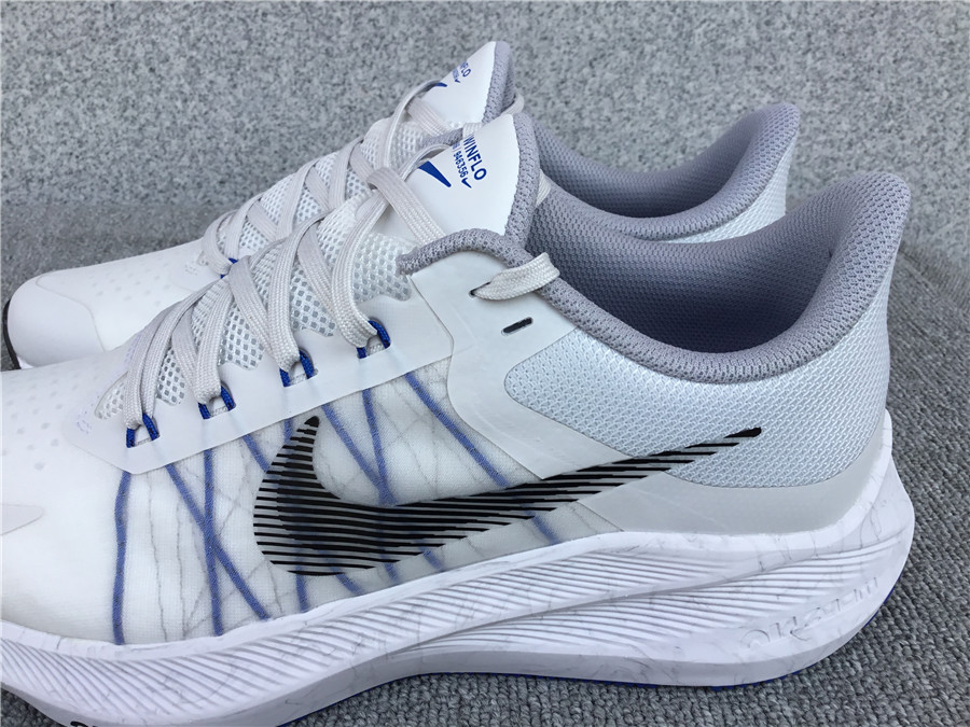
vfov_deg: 45.4
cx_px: 485
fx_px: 869
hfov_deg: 58.4
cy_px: 364
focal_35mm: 31
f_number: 2.4
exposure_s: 1/612
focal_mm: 3.3
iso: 25
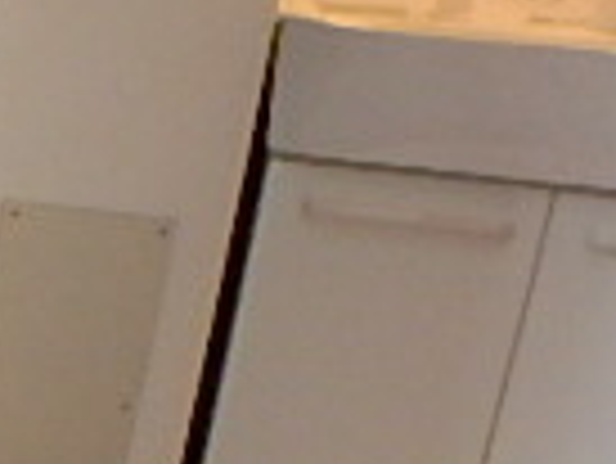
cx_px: -818
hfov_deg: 14.3
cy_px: 563
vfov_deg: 14.6
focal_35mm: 98
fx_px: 1745
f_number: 3.5
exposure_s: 1/30
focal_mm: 3.7
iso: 200
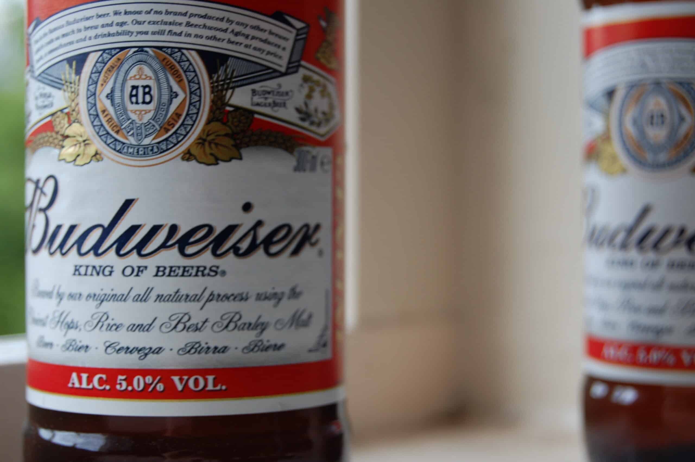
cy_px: 231
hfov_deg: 24.6
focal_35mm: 82
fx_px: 1591
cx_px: 348
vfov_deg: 16.5
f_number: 5.6
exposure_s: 1/15
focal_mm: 55
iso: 200
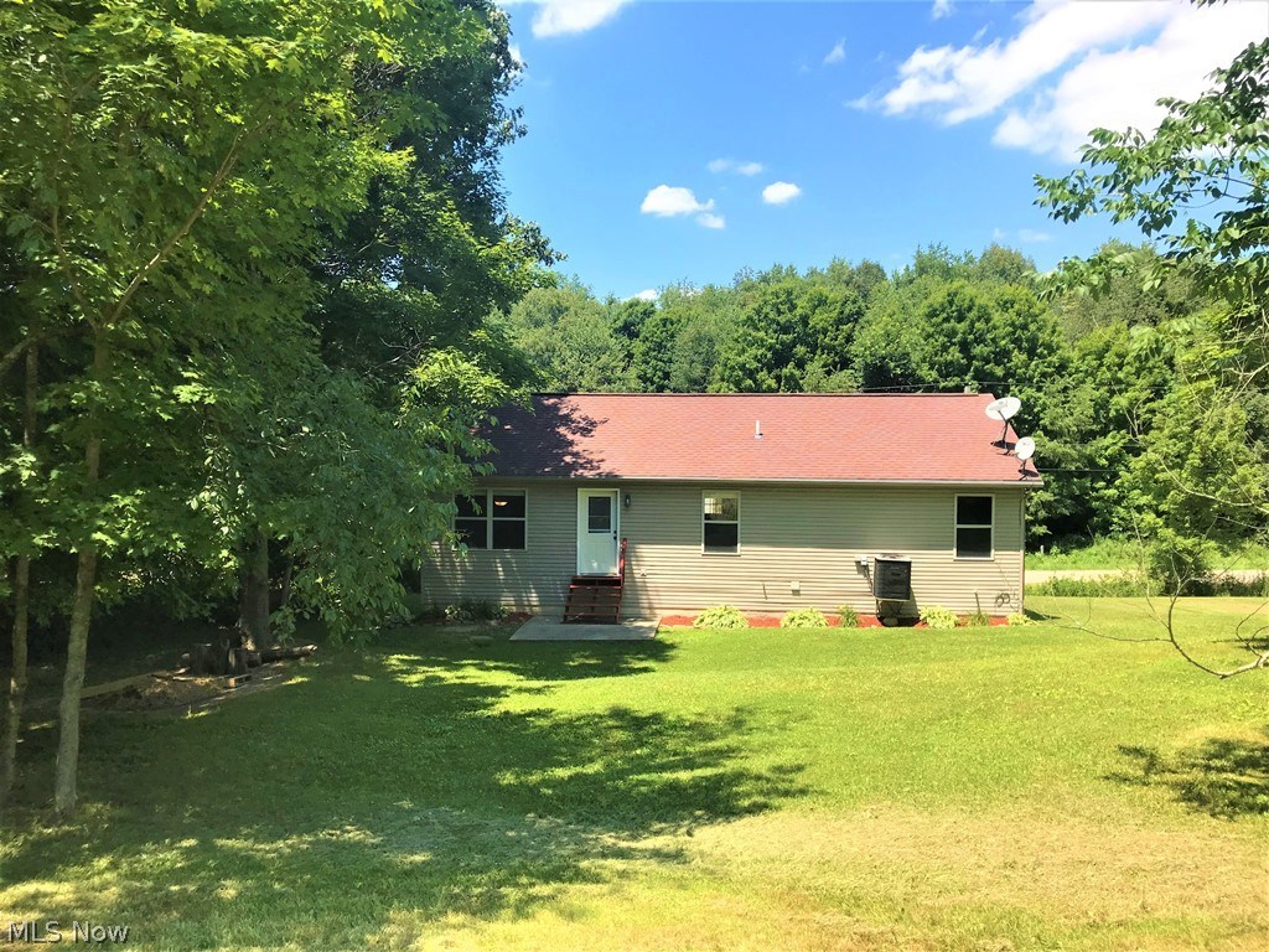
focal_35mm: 28
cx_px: 634
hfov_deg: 63.4
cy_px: 476
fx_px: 1026
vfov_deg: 49.7
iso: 20
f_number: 1.8
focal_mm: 3.99
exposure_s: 1/1244
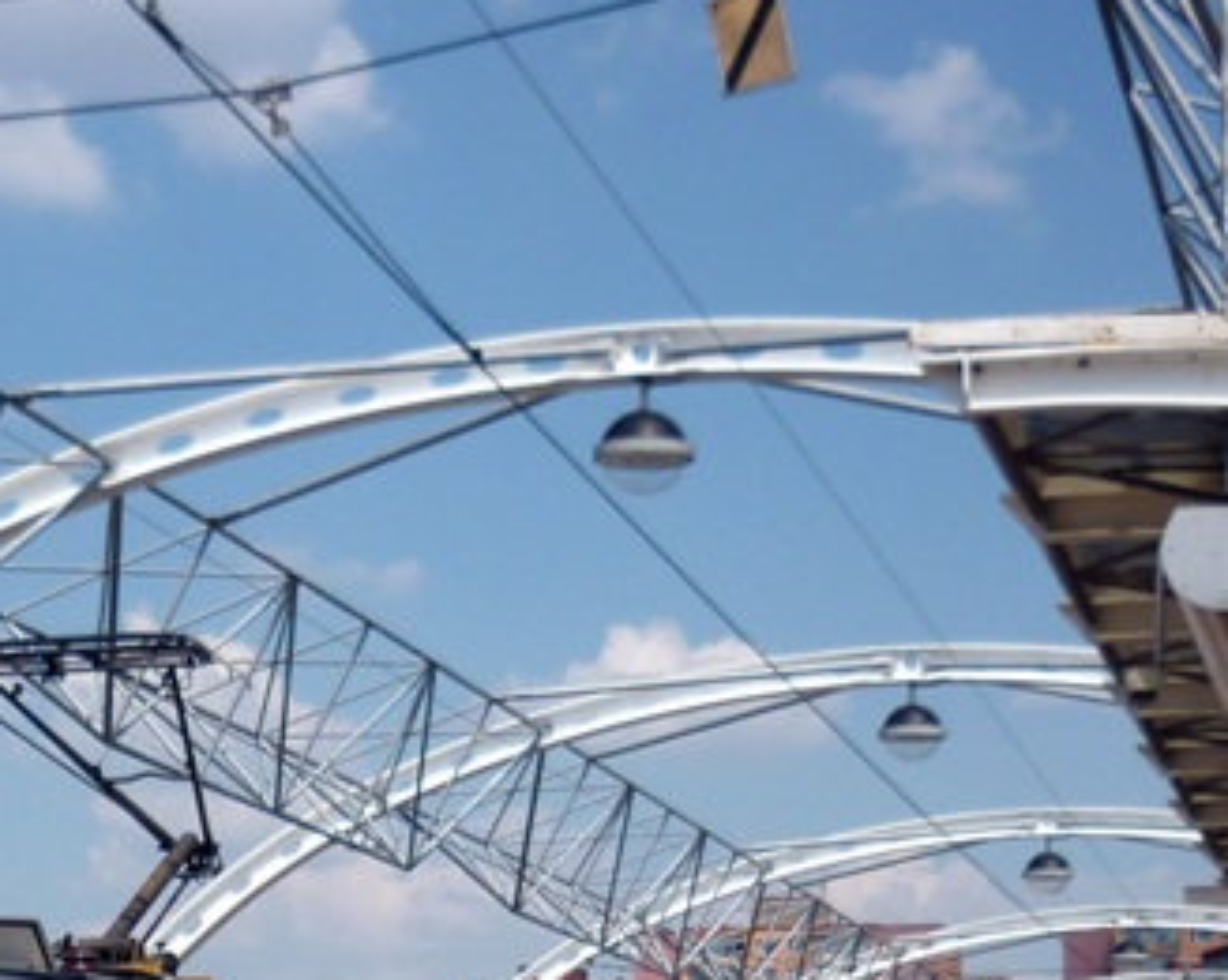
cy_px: 1153
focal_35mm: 101
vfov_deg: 14.8
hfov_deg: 18.8
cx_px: 237
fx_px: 3667
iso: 80
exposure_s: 1/250
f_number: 8
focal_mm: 5.5
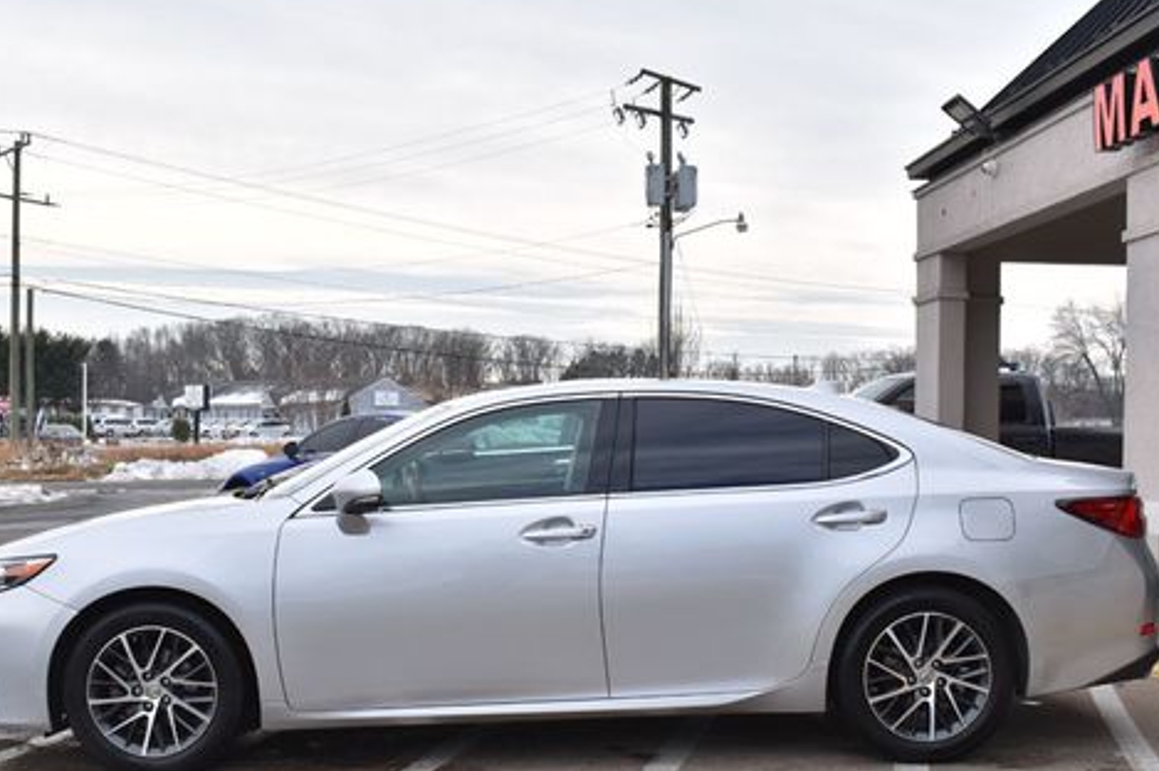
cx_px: 541
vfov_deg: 29.8
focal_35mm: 45
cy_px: 452
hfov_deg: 43.6
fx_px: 1448
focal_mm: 22
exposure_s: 1/400
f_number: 8
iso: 200
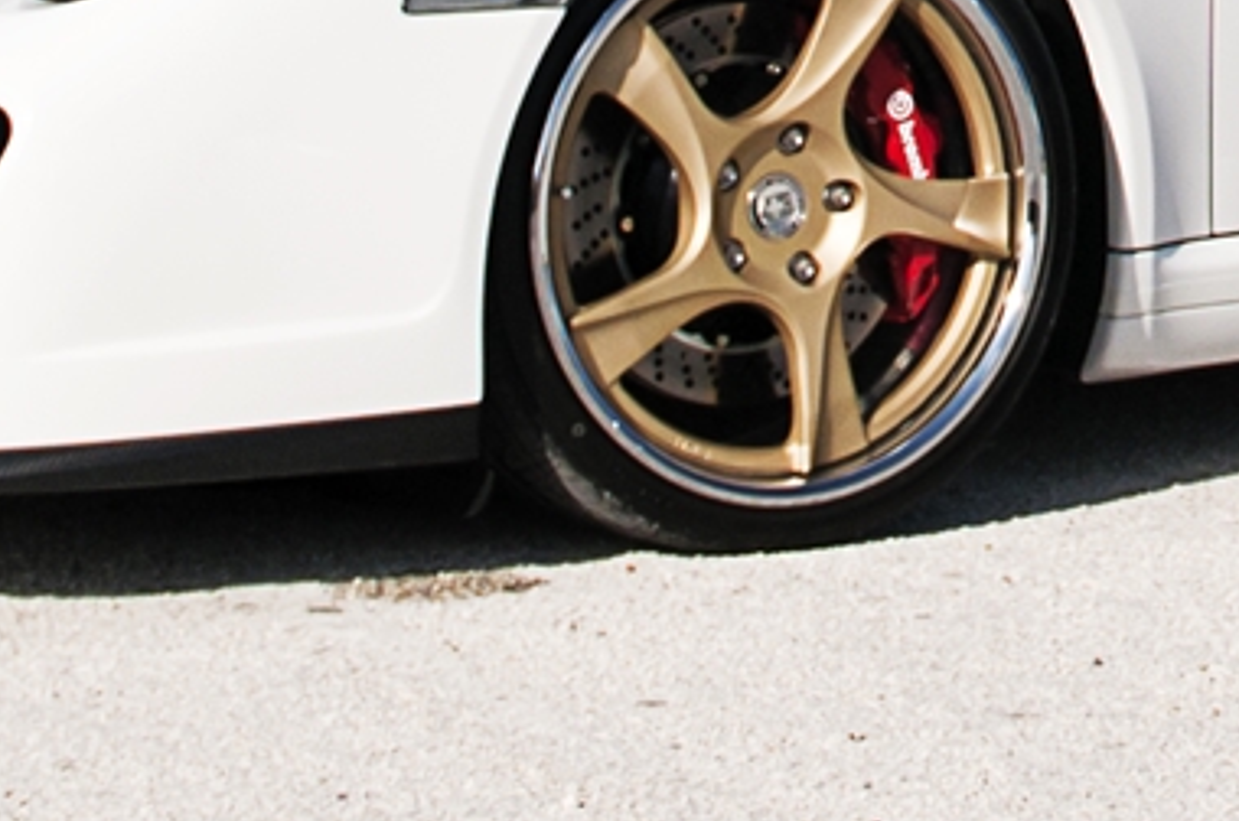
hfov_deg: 11.0
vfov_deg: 7.1
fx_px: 6253
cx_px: 1728
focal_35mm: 182
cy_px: -1106
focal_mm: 24
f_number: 2.8
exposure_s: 1/2500
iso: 200
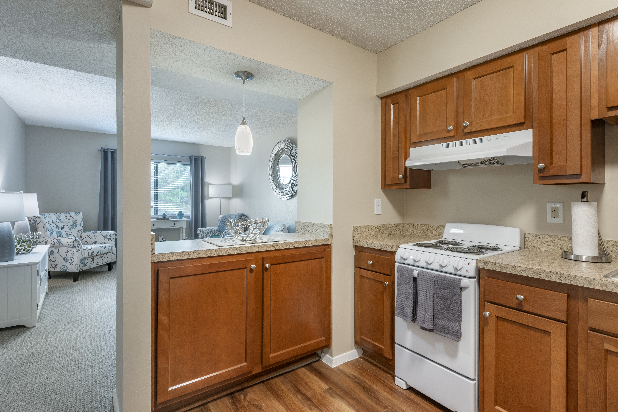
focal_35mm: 16
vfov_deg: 73.8
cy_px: 206
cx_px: 309
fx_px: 275
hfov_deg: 96.7
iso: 400
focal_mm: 16
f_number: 11
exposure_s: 1/8
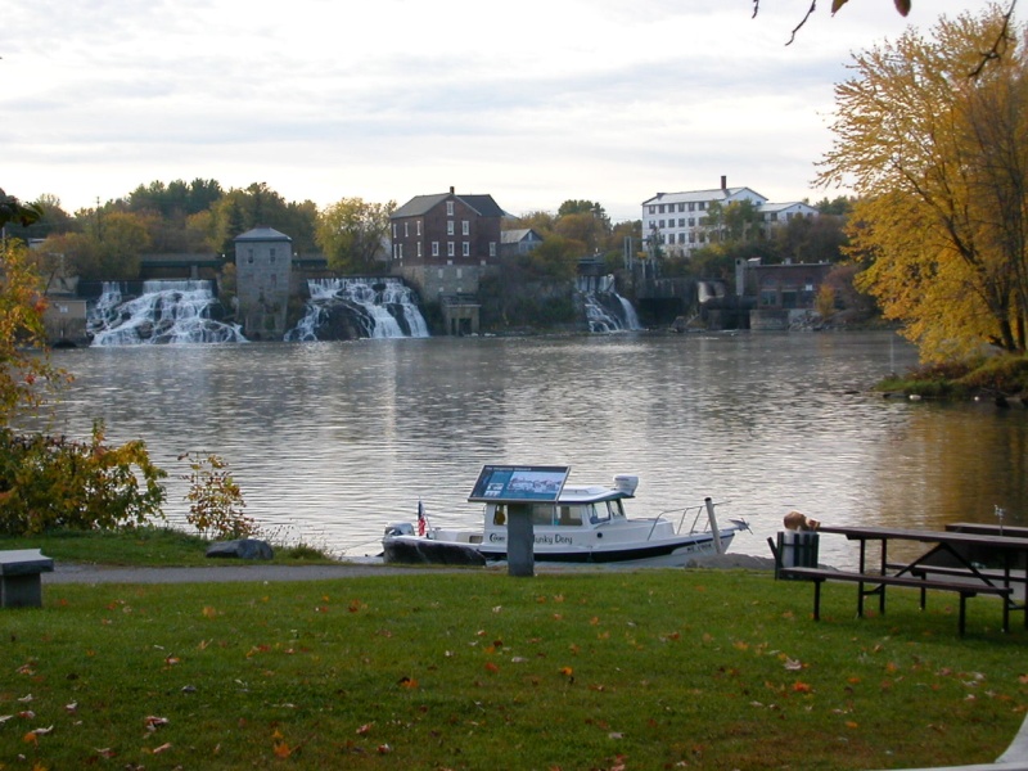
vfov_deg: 21.6
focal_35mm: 68
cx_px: 514
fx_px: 2019
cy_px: 386
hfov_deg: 28.6
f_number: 3.7
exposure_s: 1/247
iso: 100
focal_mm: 10.4
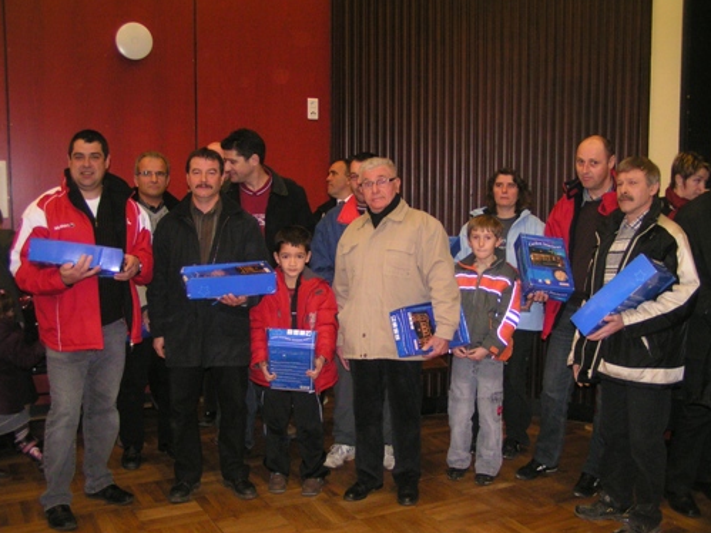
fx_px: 801
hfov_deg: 47.9
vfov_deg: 36.8
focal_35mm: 39
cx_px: 358
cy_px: 266
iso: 200
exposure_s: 1/40
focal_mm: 5.8
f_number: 2.8
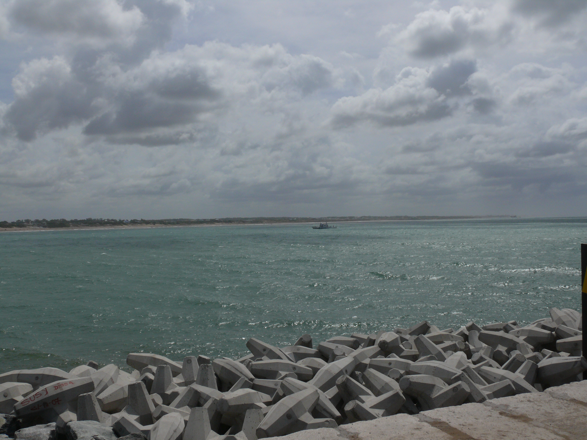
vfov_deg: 40.7
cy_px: 220
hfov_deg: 52.6
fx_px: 594
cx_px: 294
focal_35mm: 35
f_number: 9
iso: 100
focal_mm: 7.4
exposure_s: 1/800
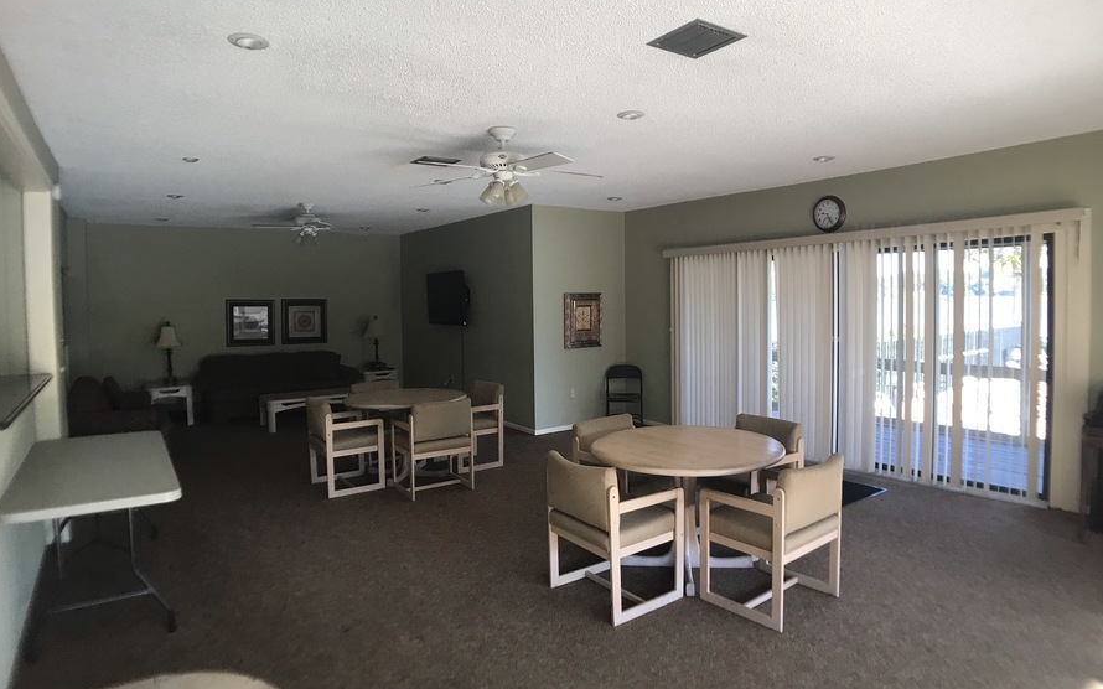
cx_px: 550
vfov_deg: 41.8
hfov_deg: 62.9
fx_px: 902
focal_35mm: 30
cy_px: 345
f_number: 1.8
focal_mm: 3.99
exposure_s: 1/40
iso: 25
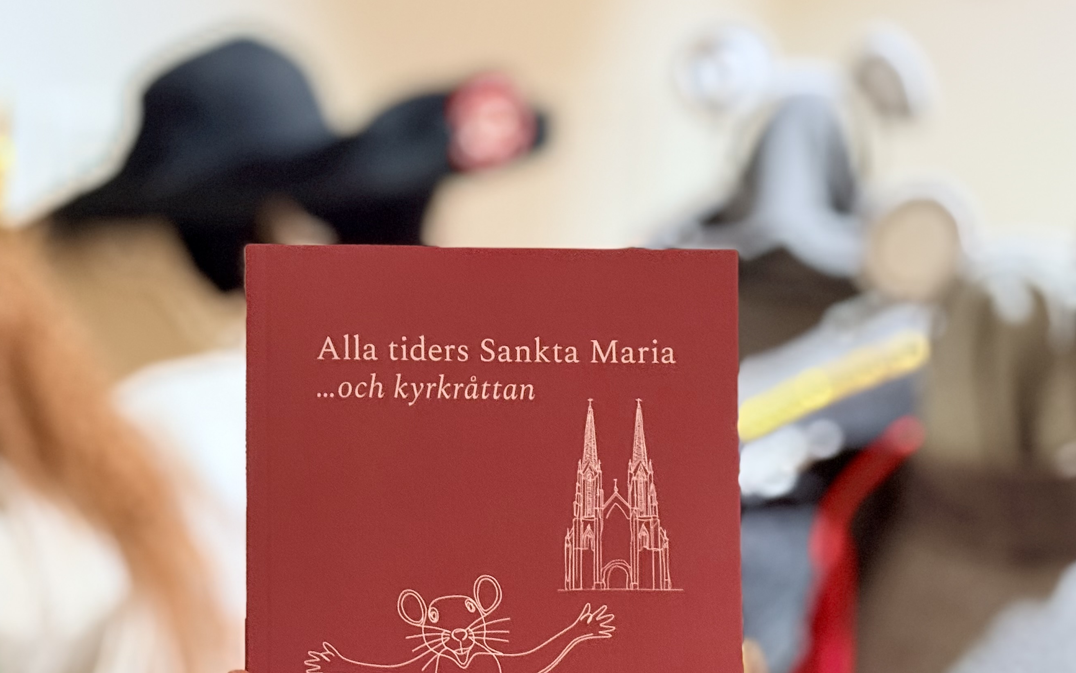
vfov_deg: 16.7
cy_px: 420
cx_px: 396
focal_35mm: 78
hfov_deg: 26.4
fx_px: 2287
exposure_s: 1/50
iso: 200
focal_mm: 6.76
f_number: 1.78
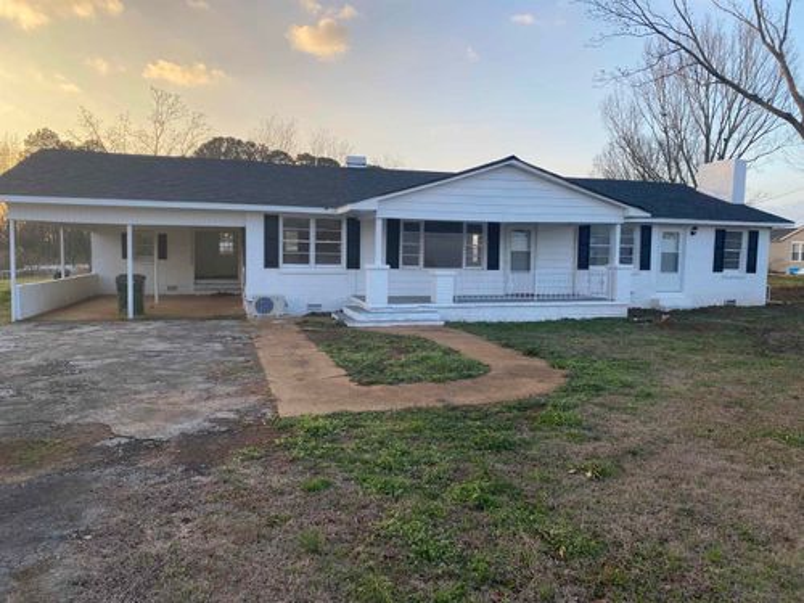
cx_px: 402
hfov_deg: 67.3
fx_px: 604
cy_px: 302
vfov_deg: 53.1
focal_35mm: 26
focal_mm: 4.25
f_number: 1.8
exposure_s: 1/568
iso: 32
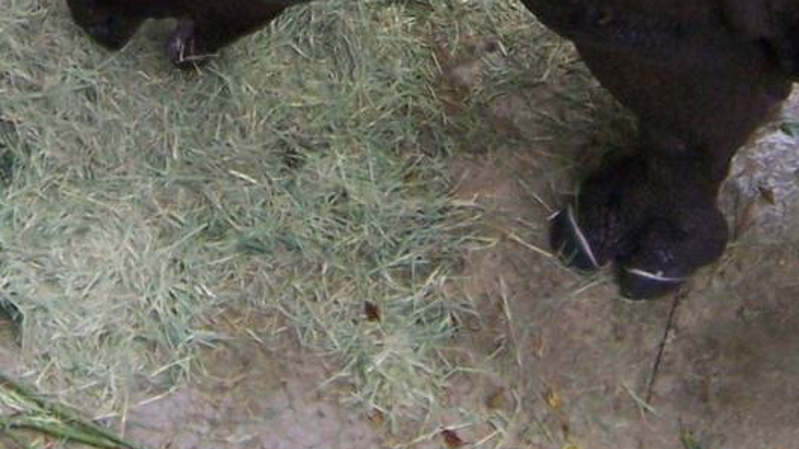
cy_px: -316
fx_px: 2309
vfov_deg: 10.5
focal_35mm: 109
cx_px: 230
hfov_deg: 19.5
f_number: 2.8
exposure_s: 1/60
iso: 140
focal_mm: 5.5
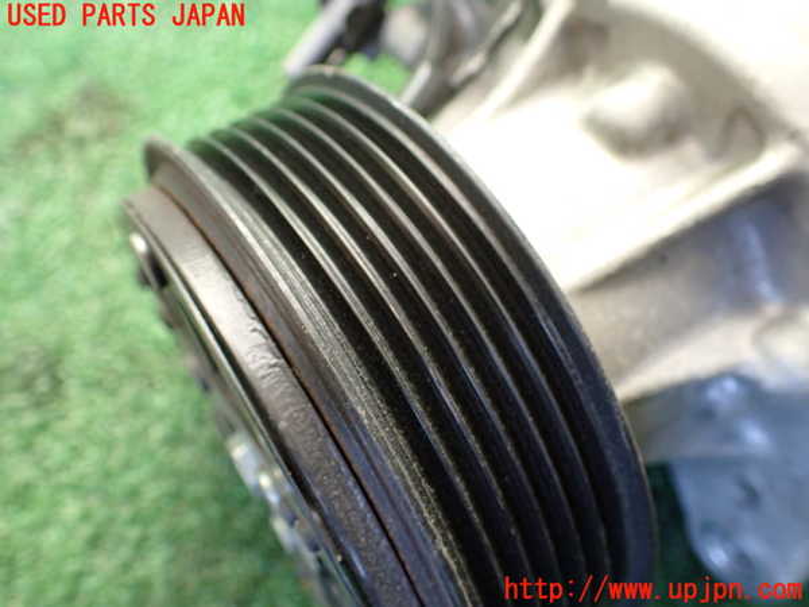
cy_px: 304
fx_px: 701
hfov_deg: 60.0
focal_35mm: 30
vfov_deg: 46.8
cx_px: 404
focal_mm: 5.4
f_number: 2.3
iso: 500
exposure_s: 1/125
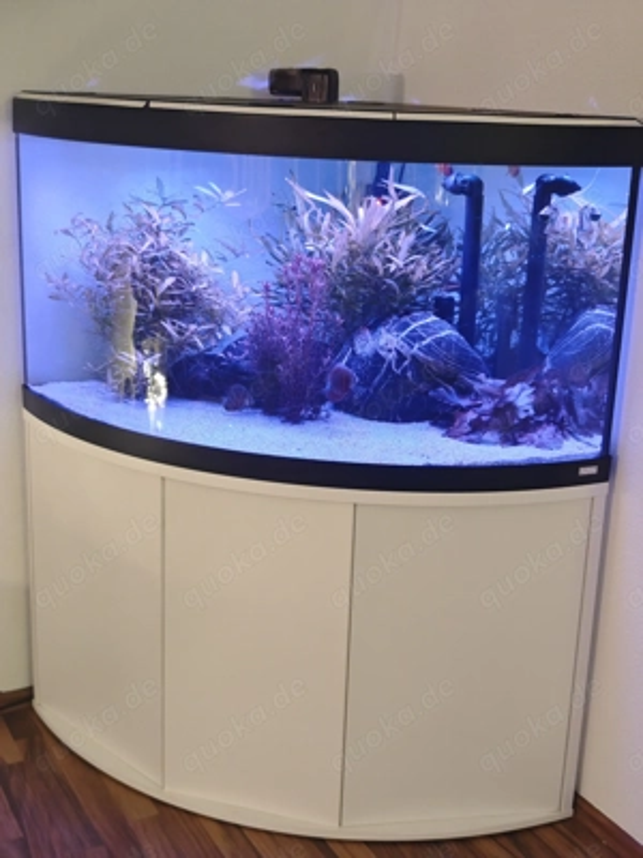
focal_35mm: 46
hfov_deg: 31.5
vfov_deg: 41.2
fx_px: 1139
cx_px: 322
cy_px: 429
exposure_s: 1/33.8
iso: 1250
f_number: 1.63
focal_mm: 8.72
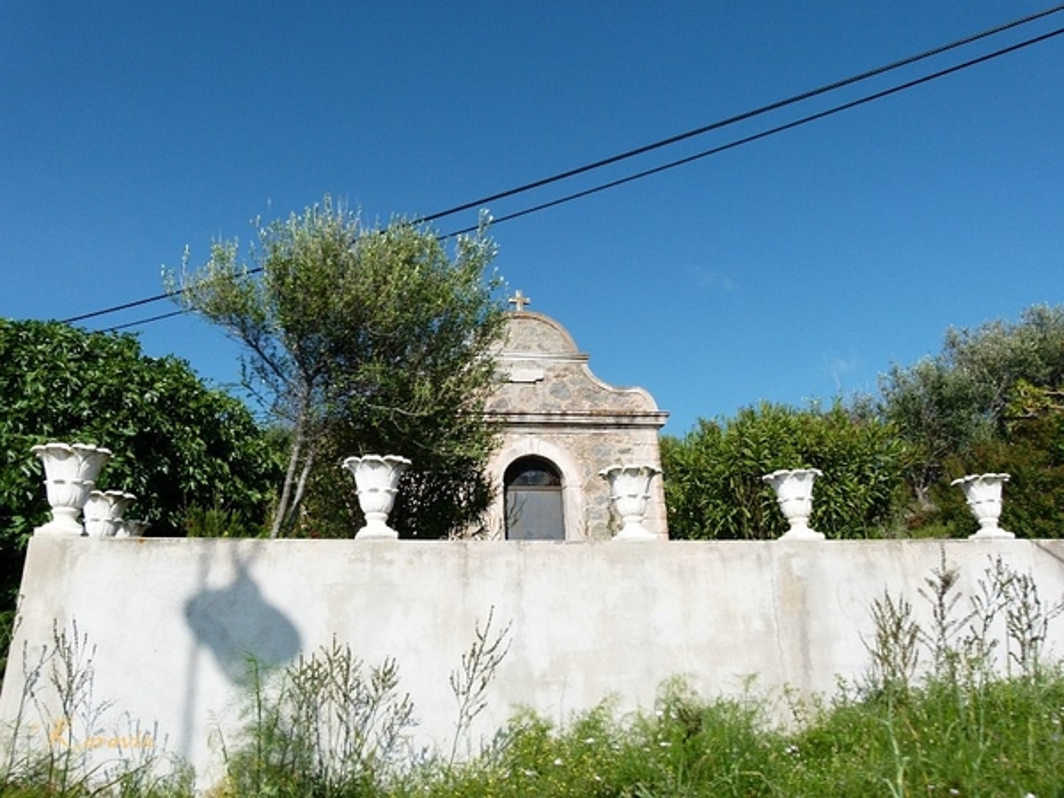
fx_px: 768
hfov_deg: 69.4
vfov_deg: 54.9
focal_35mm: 25
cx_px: 532
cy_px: 399
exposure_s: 1/1000
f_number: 4
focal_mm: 4.5
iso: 100
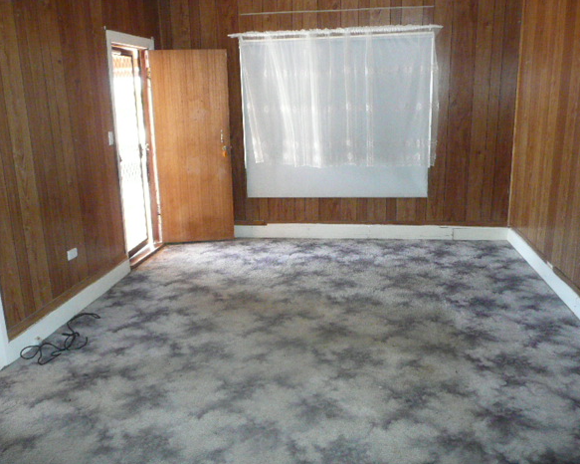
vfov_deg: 48.5
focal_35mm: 30
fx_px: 515
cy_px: 229
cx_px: 285
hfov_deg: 58.8
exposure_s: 1/30
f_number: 3.3
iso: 640
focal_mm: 4.6
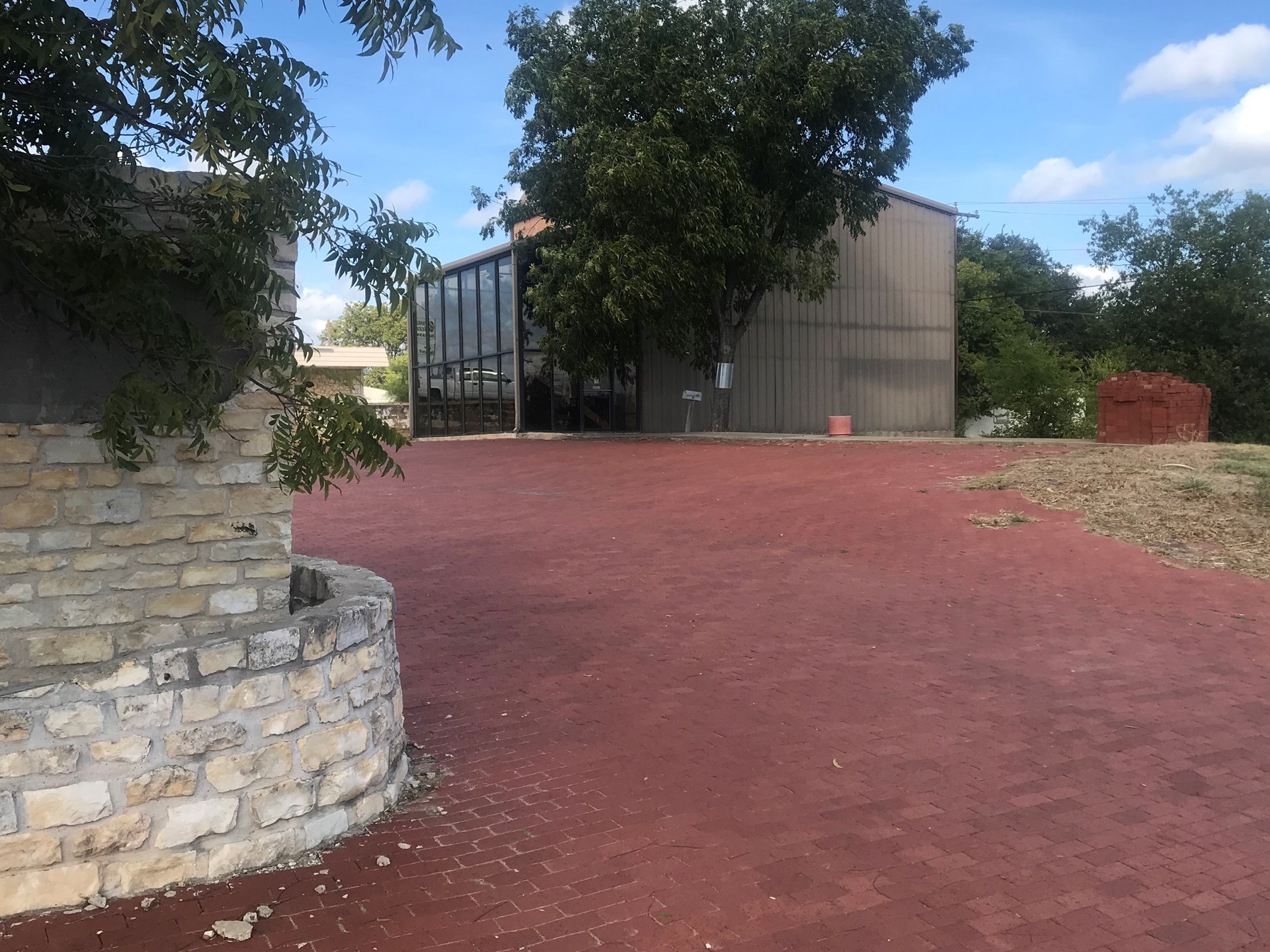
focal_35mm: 32
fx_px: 1174
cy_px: 465
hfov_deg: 56.8
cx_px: 639
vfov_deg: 44.2
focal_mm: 3.99
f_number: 1.8
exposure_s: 1/1212
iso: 20
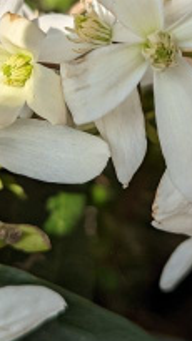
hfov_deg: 15.7
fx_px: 696
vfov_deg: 27.3
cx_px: 67
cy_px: 114
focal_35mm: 77
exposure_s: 1/2262
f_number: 1.85
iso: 43
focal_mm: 6.81
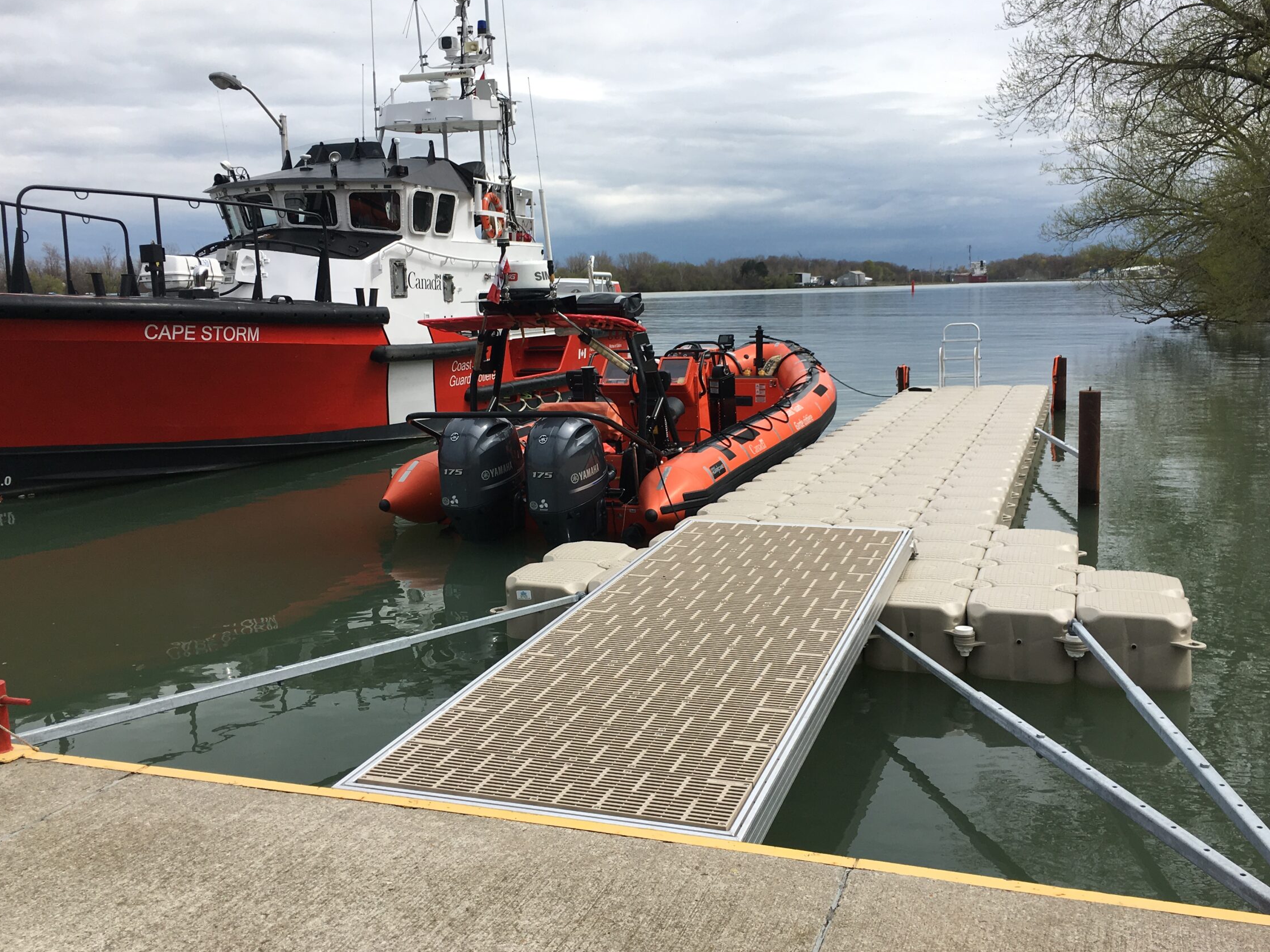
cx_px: 647
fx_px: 1211
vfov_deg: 42.9
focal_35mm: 33
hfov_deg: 55.4
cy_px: 453
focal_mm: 4.15
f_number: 2.2
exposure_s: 1/2481
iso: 25
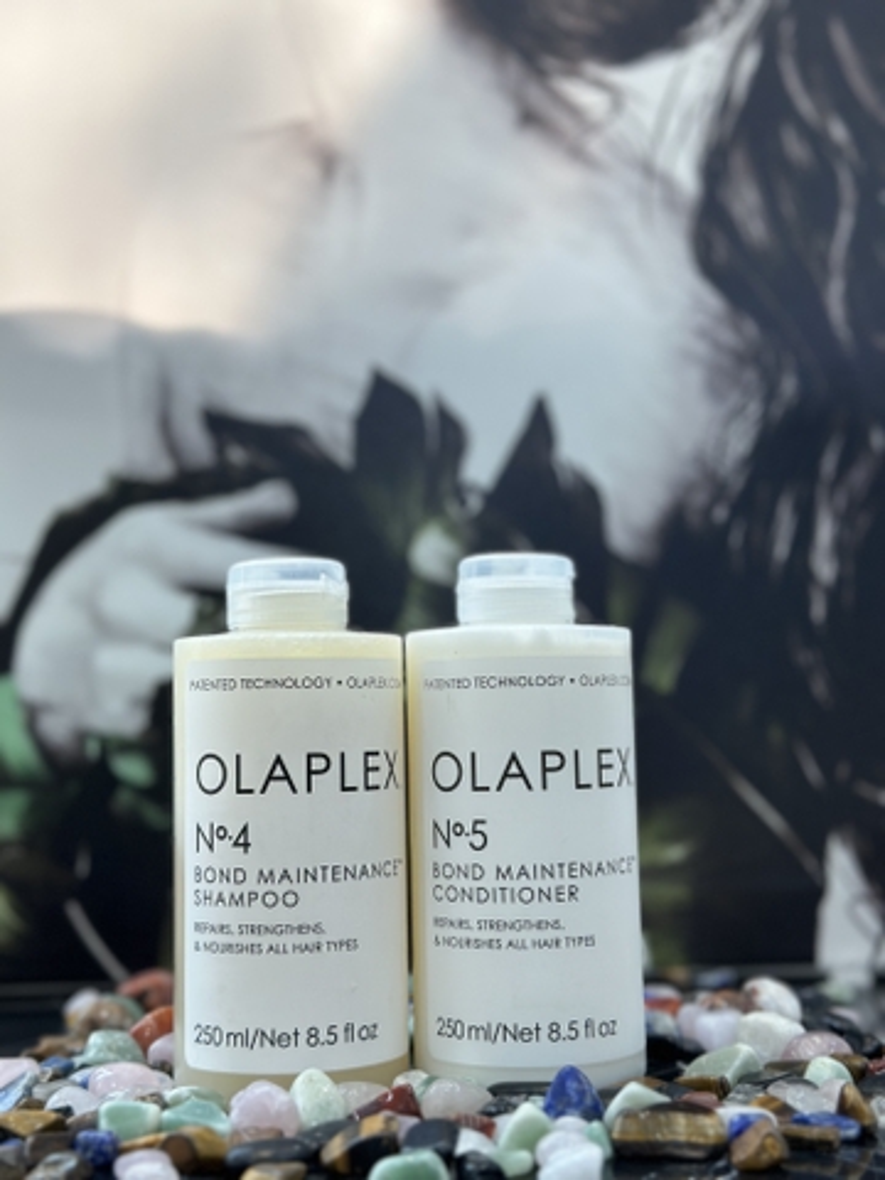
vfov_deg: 39.7
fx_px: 1636
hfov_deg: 30.3
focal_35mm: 48
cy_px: 590
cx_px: 442
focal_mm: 6.86
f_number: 1.78
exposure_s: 1/131
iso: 64
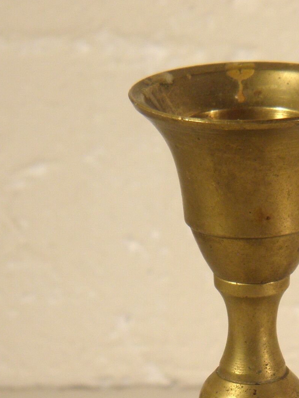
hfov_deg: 7.6
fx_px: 2234
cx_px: 267
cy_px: 475
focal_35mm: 194
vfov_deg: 10.0
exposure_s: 1/50
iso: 100
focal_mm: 14.3
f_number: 4.4
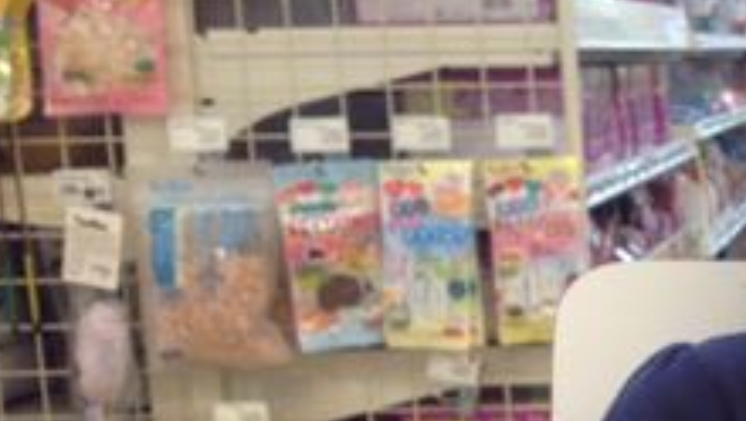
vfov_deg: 11.5
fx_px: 2058
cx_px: 966
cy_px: 452
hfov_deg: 19.0
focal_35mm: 104
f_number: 2.4
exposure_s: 1/24
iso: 50
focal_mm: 4.28
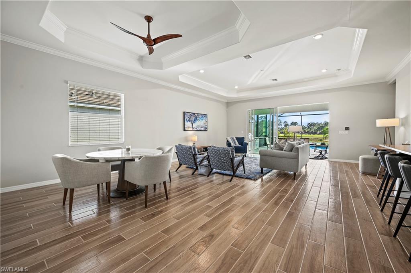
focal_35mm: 14
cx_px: 206
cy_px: 136
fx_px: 160
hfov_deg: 104.3
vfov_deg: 81.1
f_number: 8
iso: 100
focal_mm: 14
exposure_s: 1/1.67
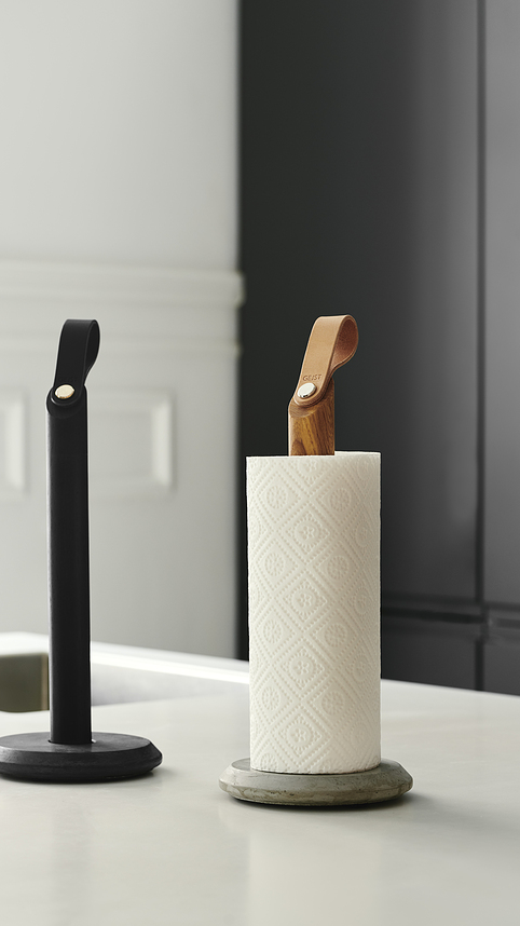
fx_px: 2208
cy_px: 467
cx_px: 209
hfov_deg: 13.4
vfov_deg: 23.7
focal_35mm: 90
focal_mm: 85
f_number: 5.6
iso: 200
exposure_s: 2.5
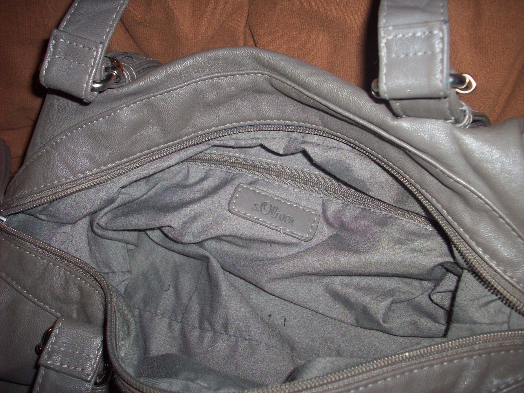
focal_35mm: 37
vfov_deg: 38.7
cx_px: 262
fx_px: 560
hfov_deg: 50.1
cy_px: 196
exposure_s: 1/64
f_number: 2.8
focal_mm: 6.2
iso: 80
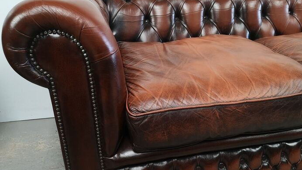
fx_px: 272
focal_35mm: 34
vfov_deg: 34.5
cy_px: 101
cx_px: 168
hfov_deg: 57.9
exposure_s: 1/100
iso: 500
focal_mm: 5.58
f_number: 1.8
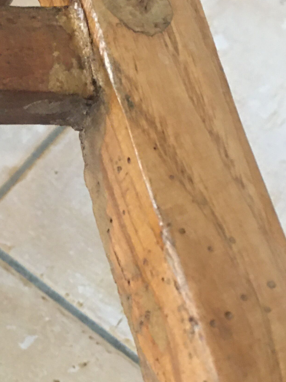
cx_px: -41
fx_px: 782
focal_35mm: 71
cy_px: 276
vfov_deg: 27.1
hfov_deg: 19.7
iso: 100
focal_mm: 4.15
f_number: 2.2
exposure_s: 1/8
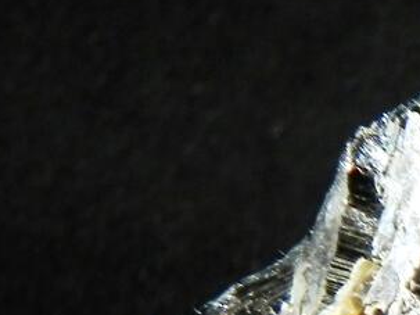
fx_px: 2304
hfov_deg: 9.8
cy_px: 587
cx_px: 783
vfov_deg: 7.6
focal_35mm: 190
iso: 160
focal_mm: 8.2
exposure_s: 1/82.5
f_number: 3.2
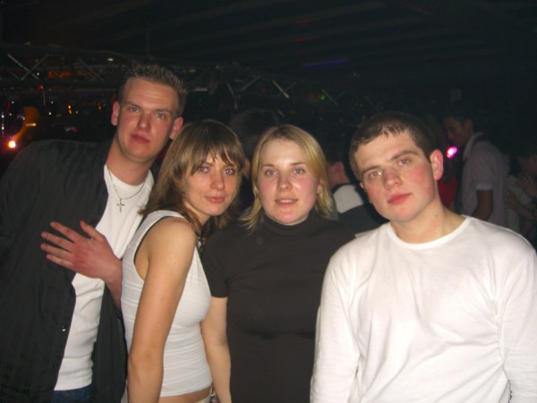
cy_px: 202
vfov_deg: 37.7
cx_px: 268
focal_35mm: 38
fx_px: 589
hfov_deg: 49.0
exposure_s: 1/60
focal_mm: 7.9
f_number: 2.8
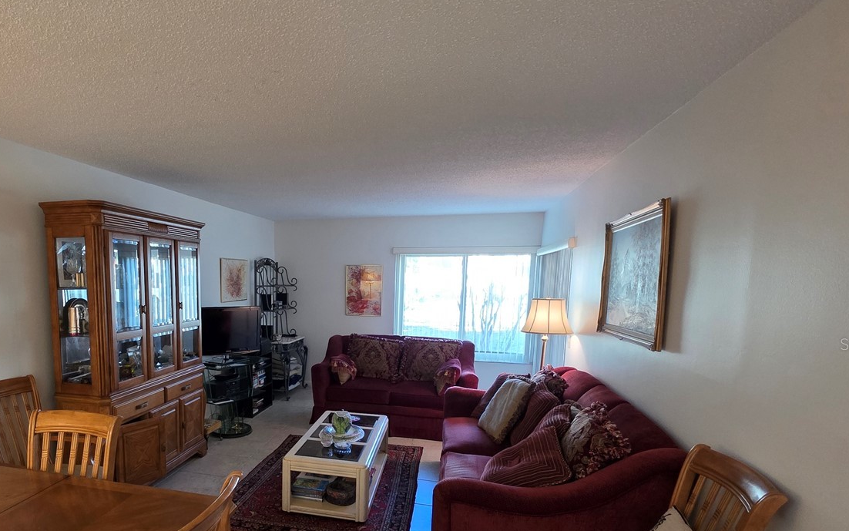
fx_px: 463
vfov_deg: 58.6
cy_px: 344
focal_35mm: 20
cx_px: 297
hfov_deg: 82.7
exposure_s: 1/60
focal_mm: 2.2
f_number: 1.9
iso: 320
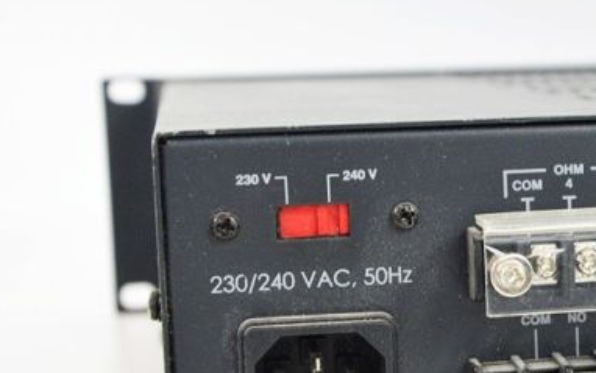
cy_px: 279
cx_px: 584
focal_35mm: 123
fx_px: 1998
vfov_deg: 10.6
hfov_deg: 16.6
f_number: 7.1
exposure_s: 1/100
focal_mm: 40
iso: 1600
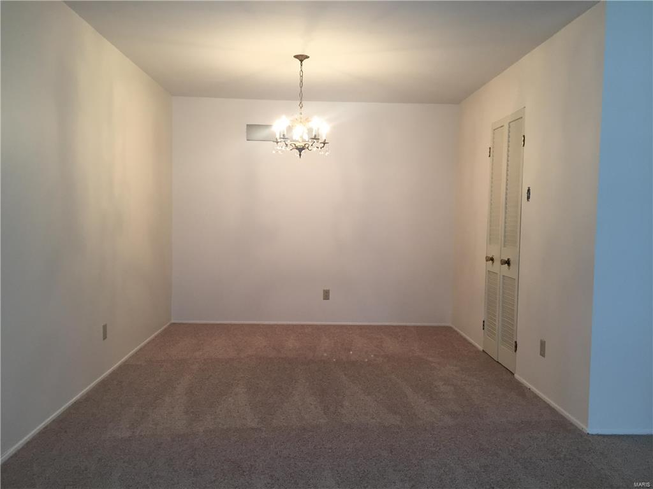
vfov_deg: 48.2
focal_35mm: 29
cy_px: 244
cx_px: 326
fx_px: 547
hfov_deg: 61.7
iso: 80
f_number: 2.2
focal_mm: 4.15
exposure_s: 1/30
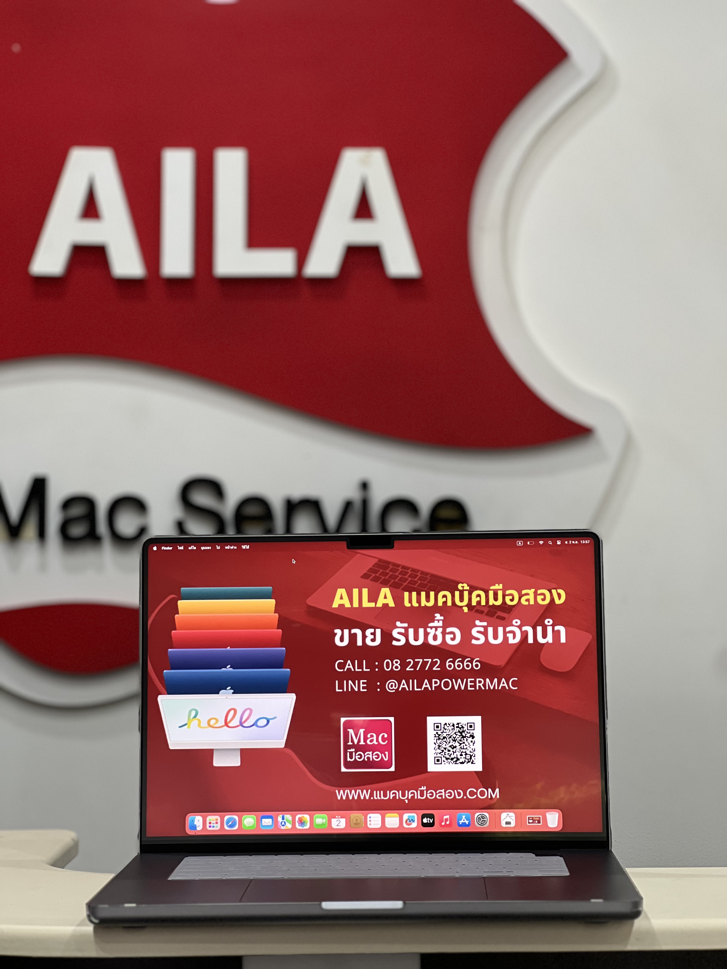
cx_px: 364
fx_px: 2156
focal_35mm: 77
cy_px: 484
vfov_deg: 25.3
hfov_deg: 19.1
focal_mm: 9
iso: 200
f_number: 2.8
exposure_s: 1/40
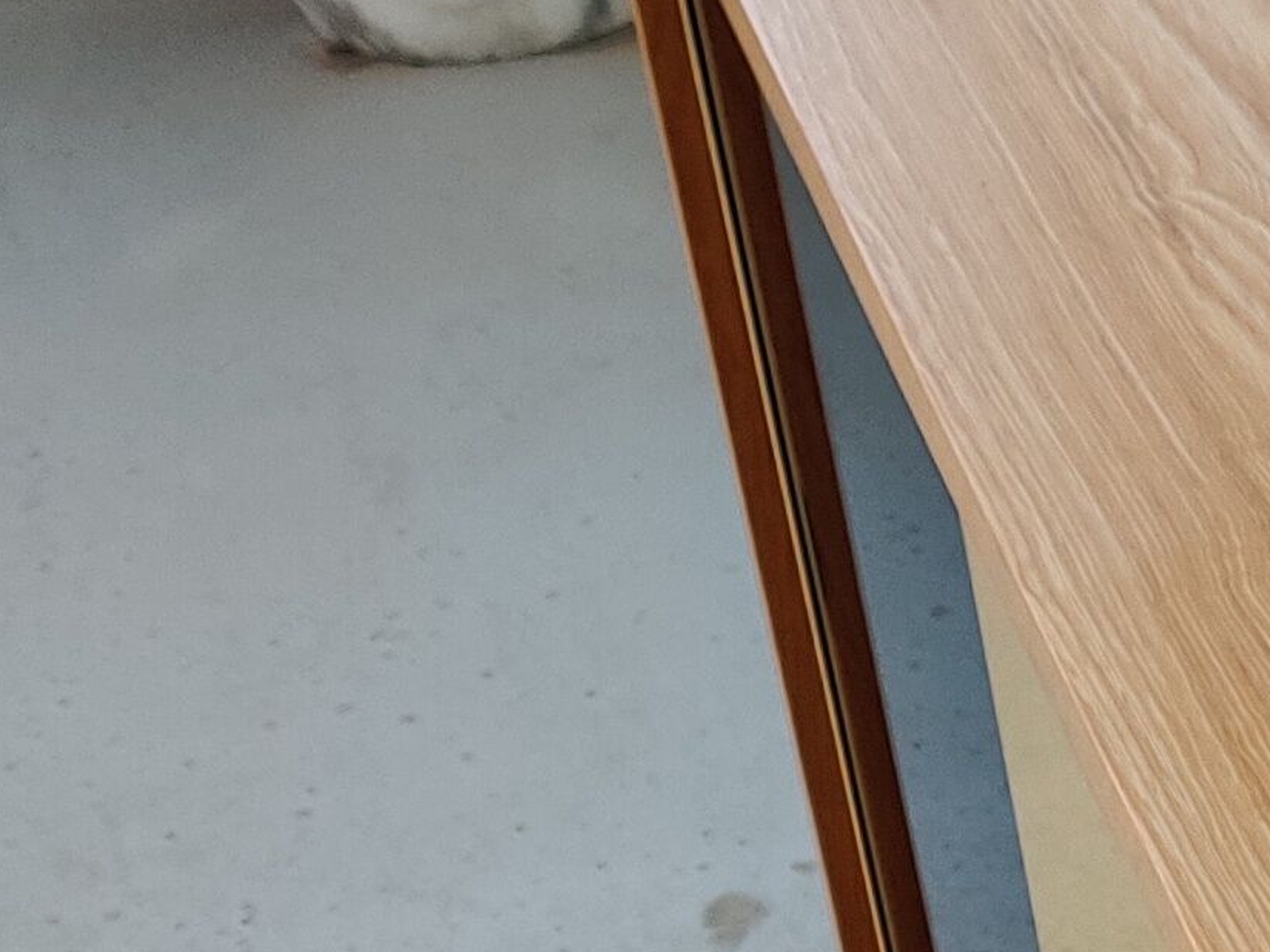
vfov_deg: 10.6
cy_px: 1731
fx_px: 4806
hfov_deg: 14.2
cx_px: 1865
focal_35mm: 131
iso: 200
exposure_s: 1/100
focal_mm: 4.75
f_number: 1.65
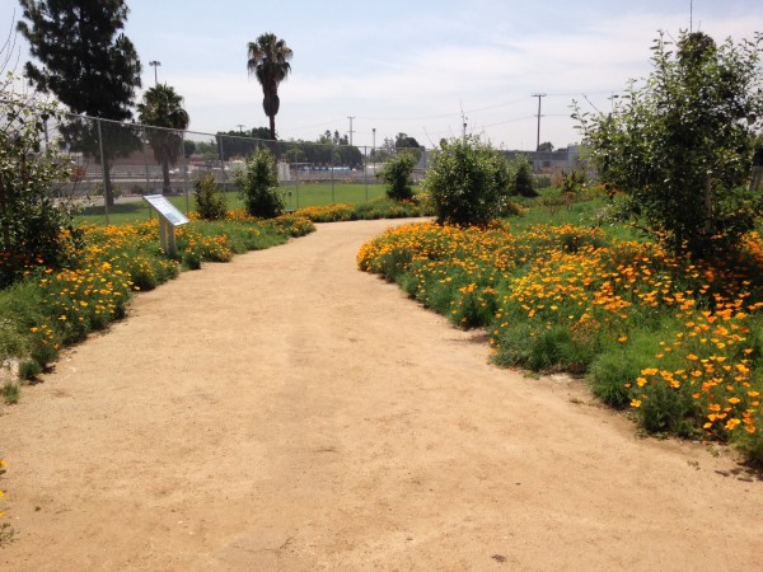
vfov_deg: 42.9
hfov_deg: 55.4
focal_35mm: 33
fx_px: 727
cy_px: 286
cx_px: 382
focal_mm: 4.12
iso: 50
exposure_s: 1/2358
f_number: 2.4
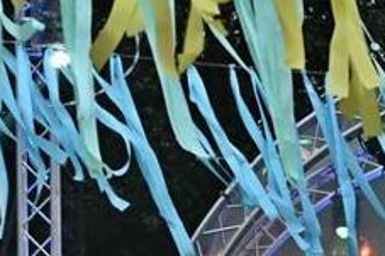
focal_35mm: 192
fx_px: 2052
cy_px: 393
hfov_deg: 10.5
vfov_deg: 7.0
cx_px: 495
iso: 2800
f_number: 4
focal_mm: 29
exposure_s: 1/125
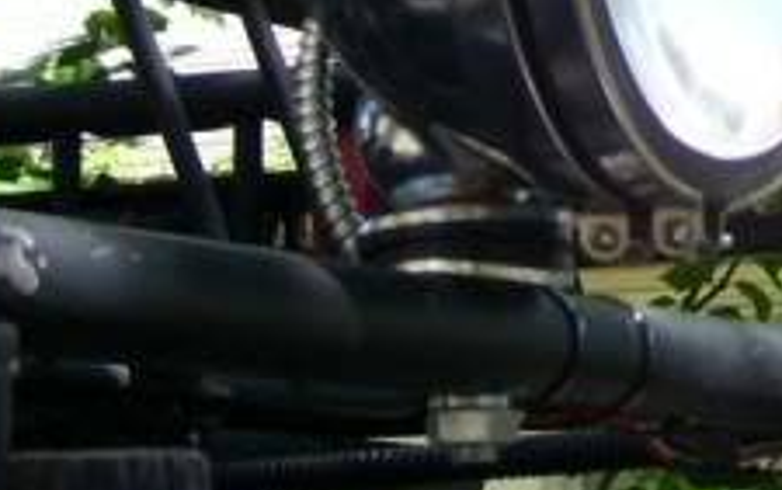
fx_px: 4735
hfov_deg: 9.3
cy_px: -122
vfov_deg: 5.9
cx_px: 1064
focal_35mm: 222
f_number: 3
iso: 80
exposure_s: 1/350
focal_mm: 7.6
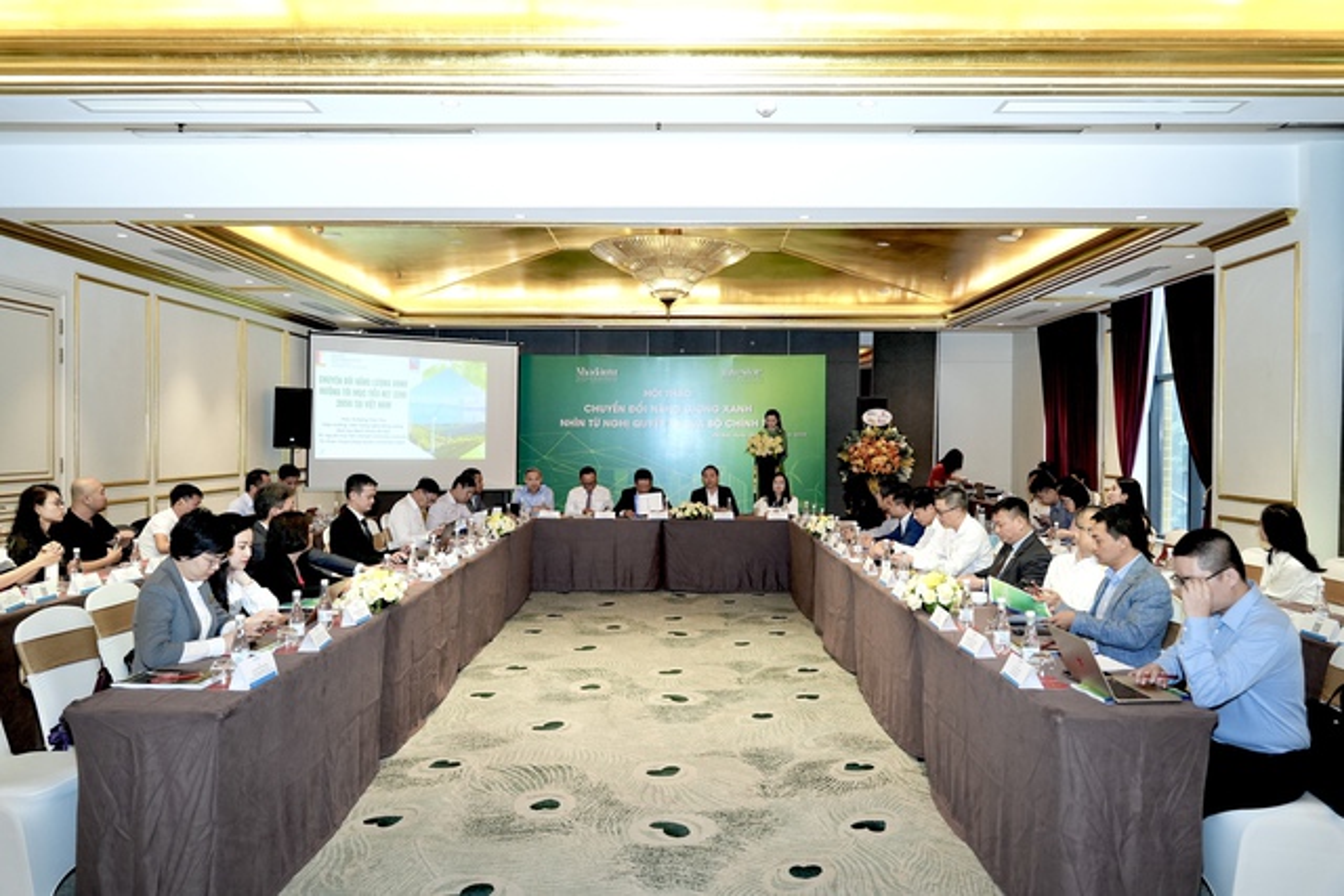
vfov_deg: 48.6
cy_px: 448
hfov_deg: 68.2
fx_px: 993
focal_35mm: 27
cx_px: 672
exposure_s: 1/200
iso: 1600
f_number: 3.5
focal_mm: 26.6
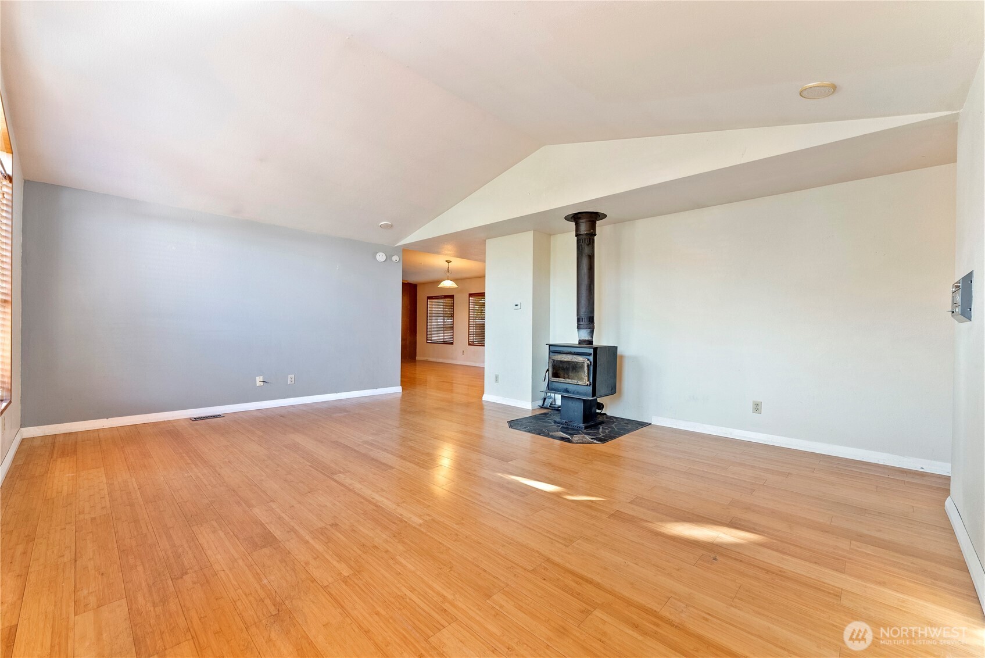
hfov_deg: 101.9
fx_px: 400
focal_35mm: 15
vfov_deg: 78.9
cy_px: 329
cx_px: 492
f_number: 6.3
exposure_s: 1/5
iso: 400
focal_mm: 14.6
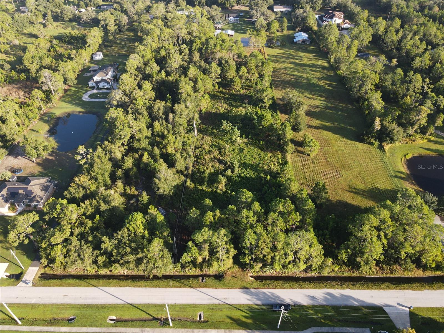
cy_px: 166
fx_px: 308
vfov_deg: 56.8
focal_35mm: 24
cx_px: 222
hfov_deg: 71.6
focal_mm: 4.5
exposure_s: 1/120
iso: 100
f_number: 2.8
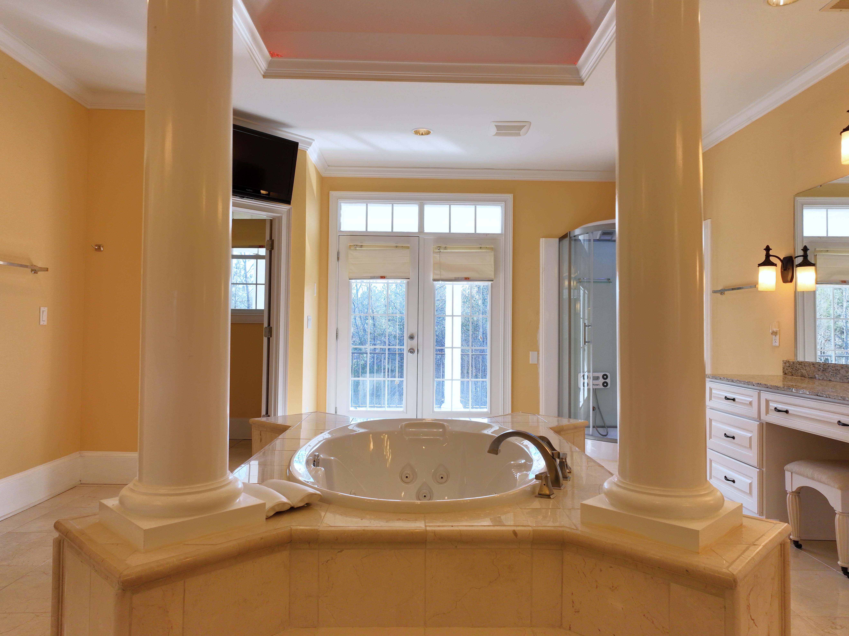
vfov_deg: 56.8
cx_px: 424
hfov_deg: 71.6
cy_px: 318
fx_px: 588
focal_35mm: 24
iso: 300
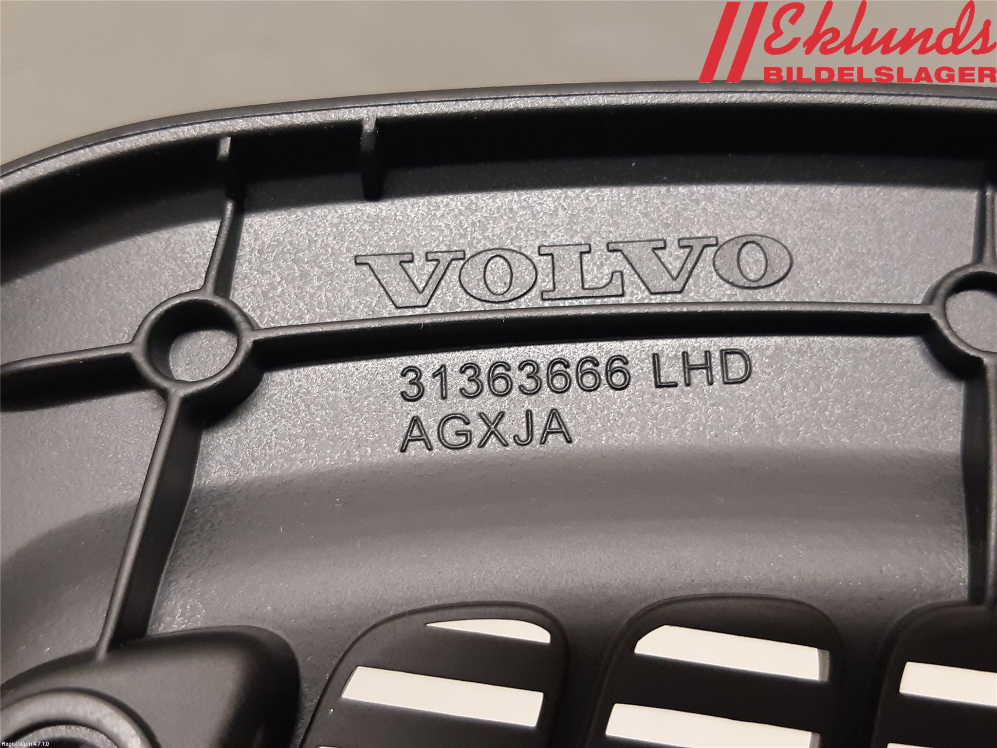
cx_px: 498
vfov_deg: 53.1
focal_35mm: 26
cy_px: 374
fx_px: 749
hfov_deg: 67.3
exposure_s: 1/33
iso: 200
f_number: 1.7
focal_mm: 3.93
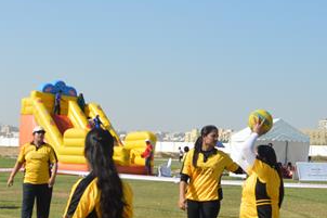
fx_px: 763
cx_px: 90
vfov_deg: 16.2
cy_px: 133
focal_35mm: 84
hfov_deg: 24.0
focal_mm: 26
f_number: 9
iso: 100
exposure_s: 1/320
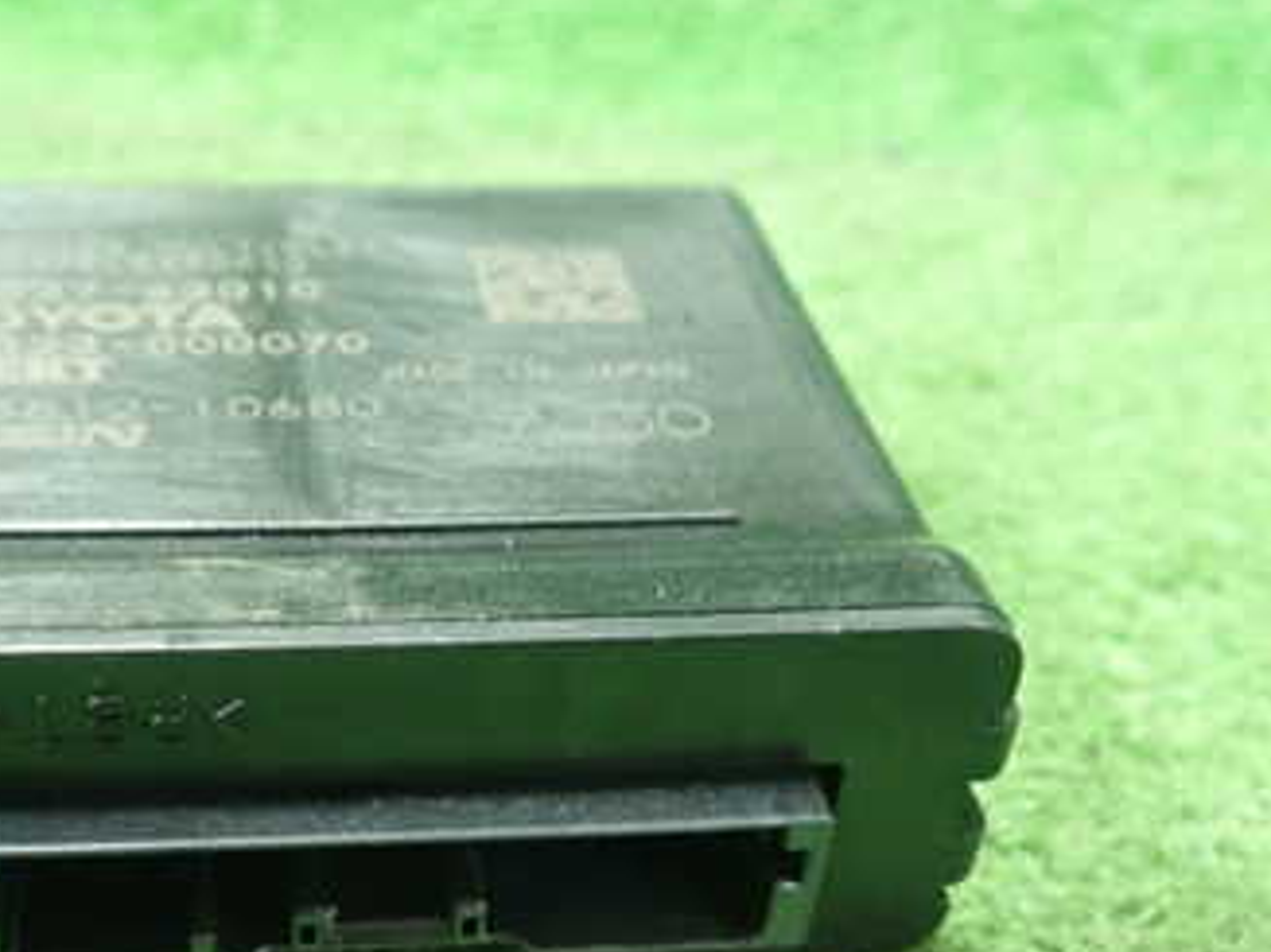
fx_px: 2019
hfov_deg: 34.5
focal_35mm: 55
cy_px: 762
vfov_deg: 26.1
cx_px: 389
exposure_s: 1/80
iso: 800
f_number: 2.3
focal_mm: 5.5
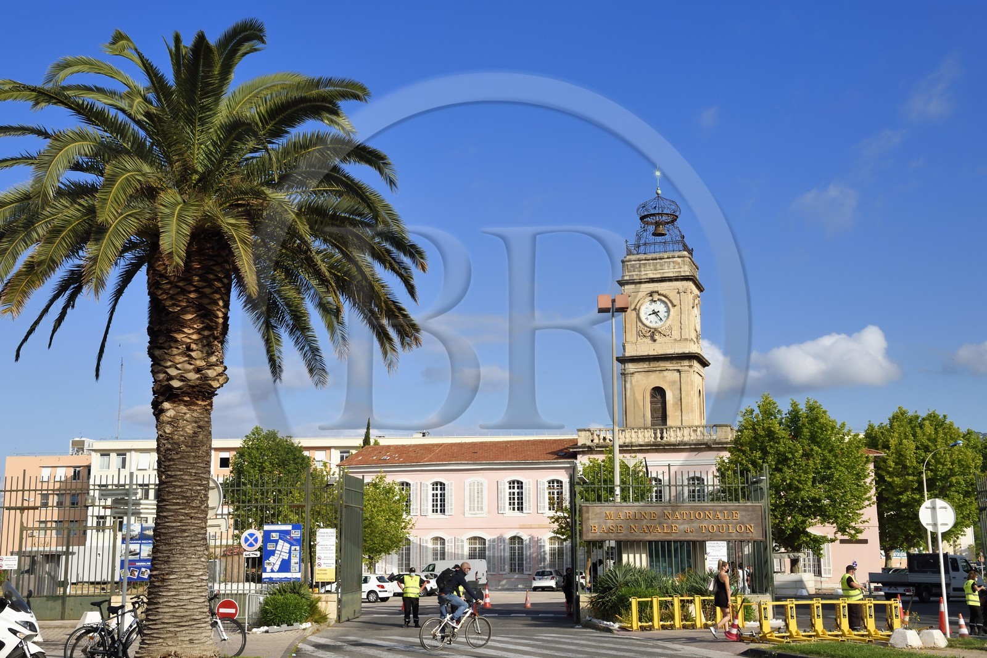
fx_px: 1234
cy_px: 329
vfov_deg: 29.9
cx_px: 494
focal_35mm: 45
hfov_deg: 43.6
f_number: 14
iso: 200
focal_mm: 45
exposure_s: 1/250
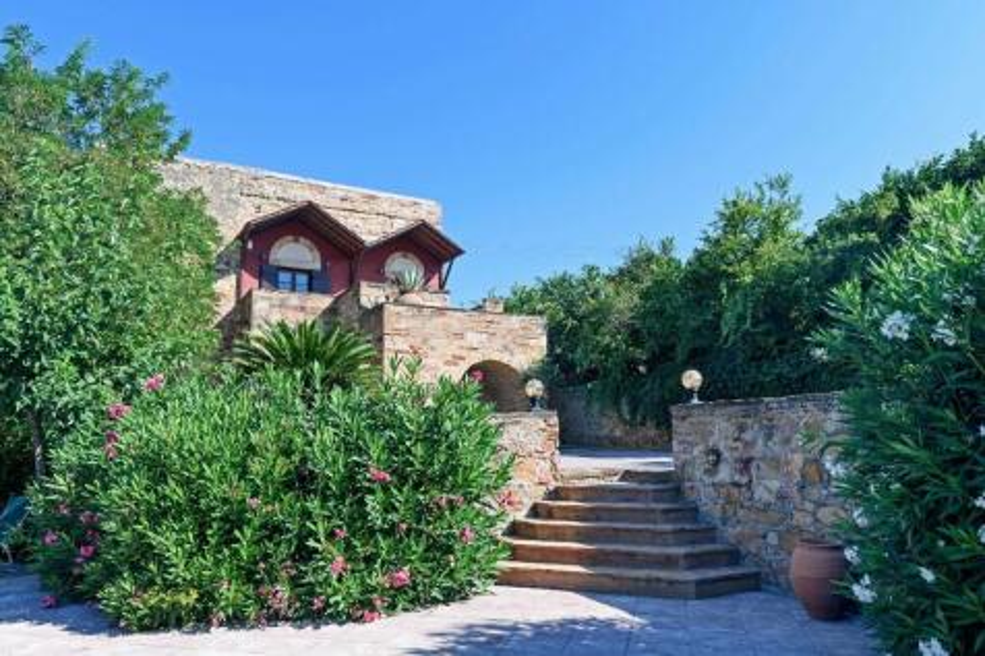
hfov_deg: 73.8
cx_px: 492
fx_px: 656
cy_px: 328
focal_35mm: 24
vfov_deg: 53.1
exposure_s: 1/40
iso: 100
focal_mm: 24
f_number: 18
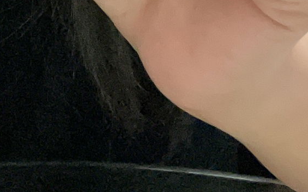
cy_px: -302
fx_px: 1007
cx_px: -24
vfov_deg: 9.5
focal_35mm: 120
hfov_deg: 16.9
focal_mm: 2.71
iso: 640
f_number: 2.2
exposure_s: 1/24
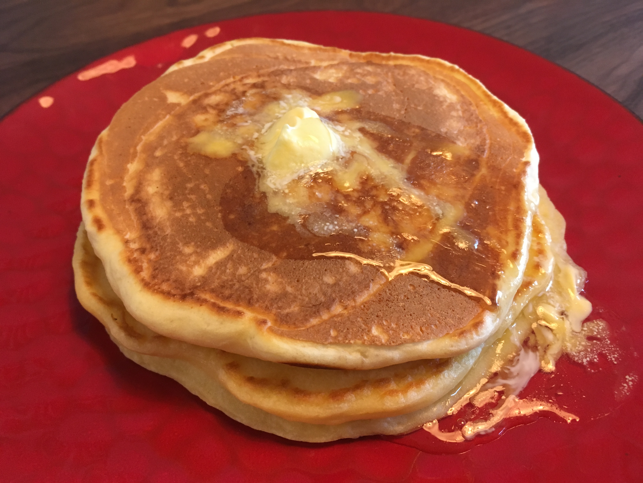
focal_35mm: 29
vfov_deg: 48.2
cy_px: 242
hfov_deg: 61.7
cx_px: 322
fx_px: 539
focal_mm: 4.15
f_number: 2.2
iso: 160
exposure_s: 1/33
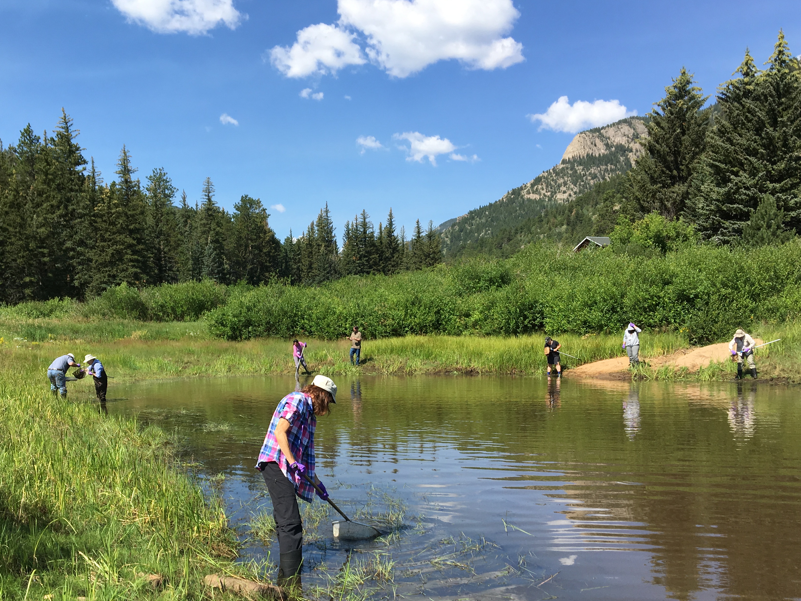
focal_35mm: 37
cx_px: 338
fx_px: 856
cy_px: 375
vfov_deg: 38.4
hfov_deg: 49.9
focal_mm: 4.15
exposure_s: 1/1221
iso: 25
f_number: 2.2
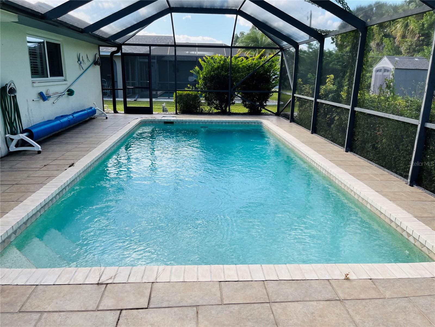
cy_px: 164
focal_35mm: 26
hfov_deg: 67.3
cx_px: 218
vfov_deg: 53.1
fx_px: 327
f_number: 1.6
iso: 50
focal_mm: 5.1
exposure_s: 1/727
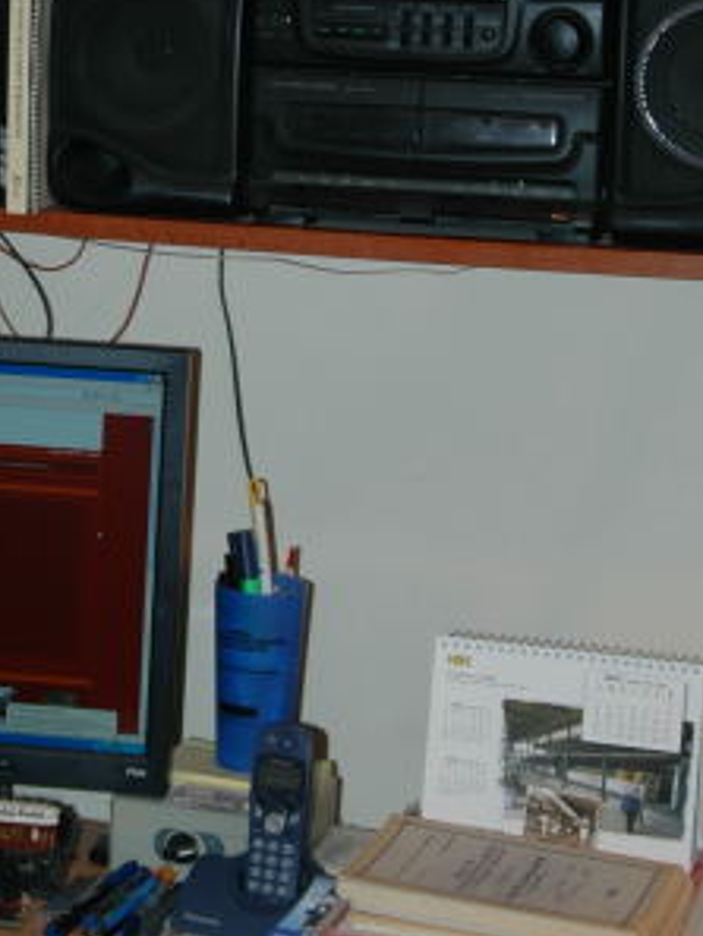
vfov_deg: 19.0
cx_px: 79
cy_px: 154
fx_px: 2760
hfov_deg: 14.4
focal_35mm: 102
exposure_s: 1/60
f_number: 4
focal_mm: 28
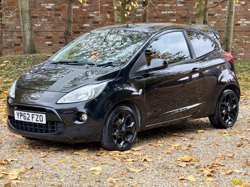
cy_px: 94
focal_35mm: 100
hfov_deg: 19.6
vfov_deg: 14.8
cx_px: 125
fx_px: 722
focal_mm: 16.89
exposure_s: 1/121
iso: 320
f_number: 2.8
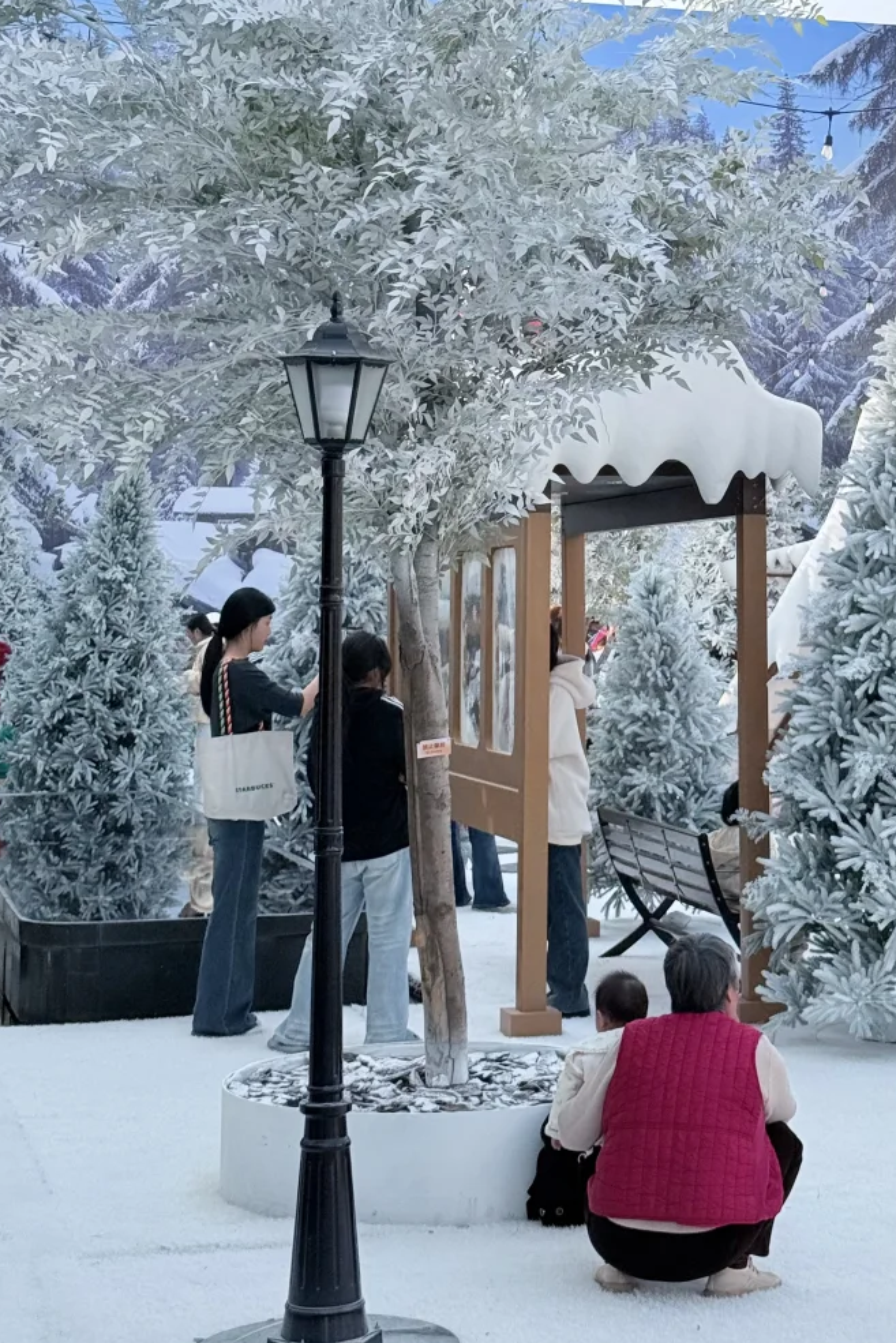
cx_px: 660
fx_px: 2724
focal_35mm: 73
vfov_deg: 27.4
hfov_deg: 18.6
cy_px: 382
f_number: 1.78
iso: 64
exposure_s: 1/6024
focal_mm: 6.76
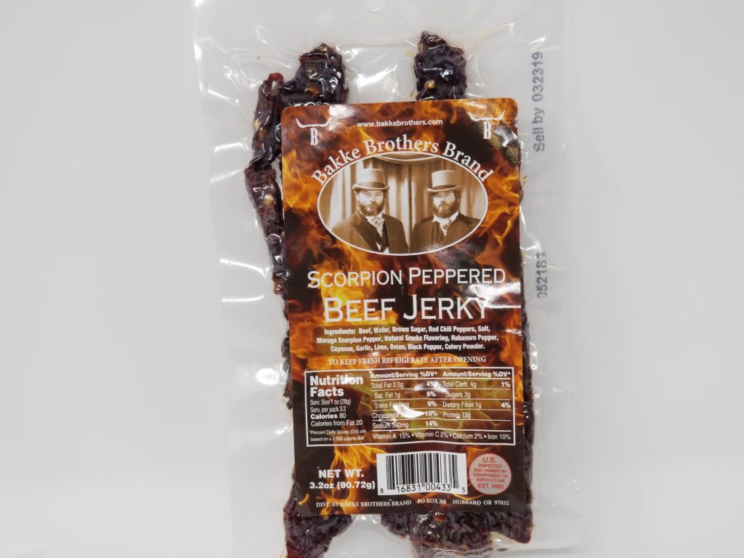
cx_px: 372
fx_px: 1118
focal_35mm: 52
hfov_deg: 36.8
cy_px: 279
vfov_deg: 28.0
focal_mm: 6
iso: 25
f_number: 2.4
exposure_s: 1/40
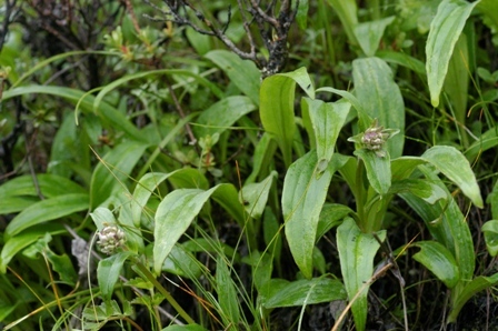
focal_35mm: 90
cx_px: 249
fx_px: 1244
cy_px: 166
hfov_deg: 22.6
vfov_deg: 15.2
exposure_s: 1/320
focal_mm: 60
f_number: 7.1
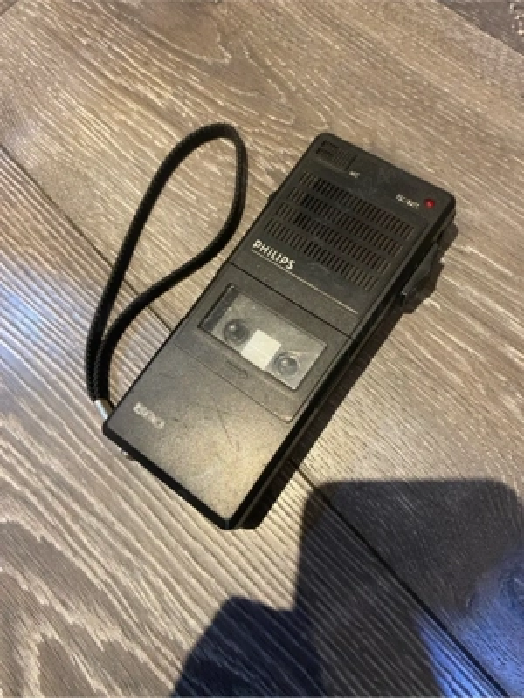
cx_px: 262
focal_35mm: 26
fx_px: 525
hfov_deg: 53.1
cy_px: 349
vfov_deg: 67.3
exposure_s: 1/33
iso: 320
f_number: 1.8
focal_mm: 4.25
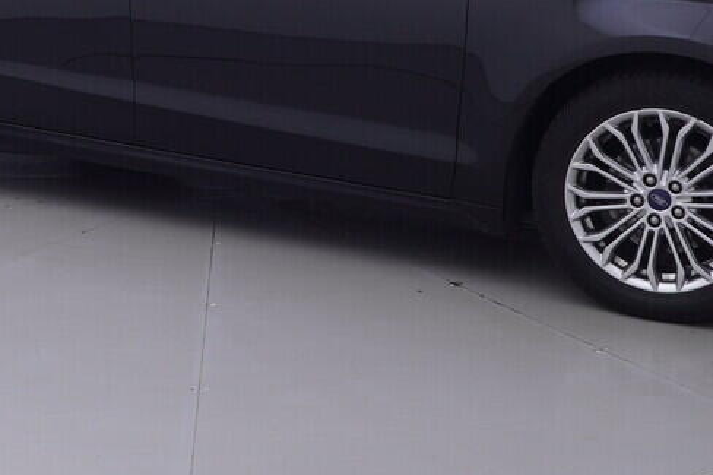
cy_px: 47
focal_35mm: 66
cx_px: 199
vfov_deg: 20.1
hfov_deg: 29.9
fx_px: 1316
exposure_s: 1/80
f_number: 5
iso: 200
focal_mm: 15
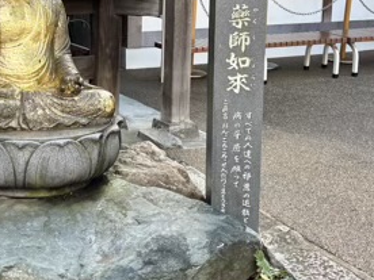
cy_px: 74
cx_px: 24
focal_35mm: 66
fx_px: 713
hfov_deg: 28.1
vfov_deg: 22.1
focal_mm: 5.96
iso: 50
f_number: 1.6
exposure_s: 1/121
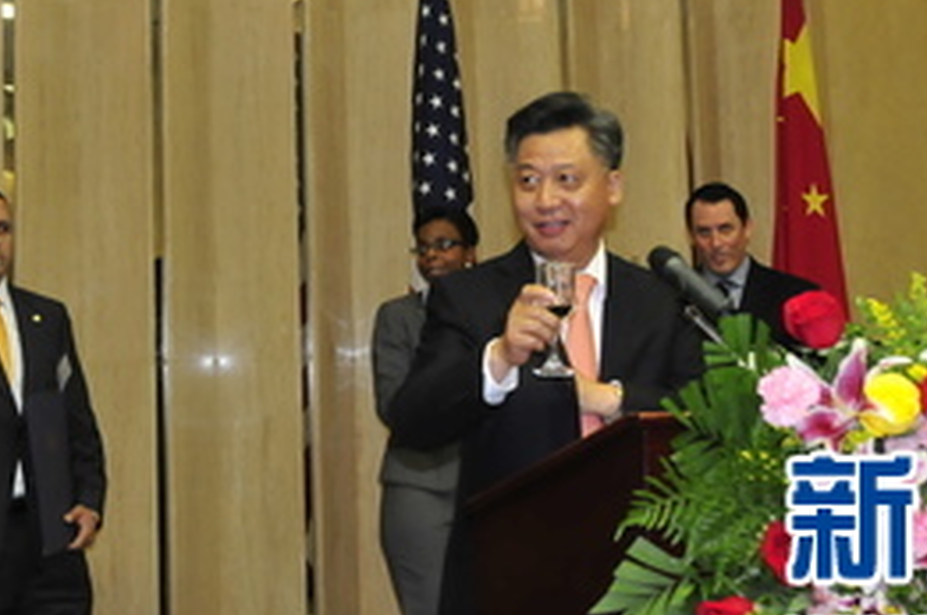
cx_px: 277
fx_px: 1953
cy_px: 34
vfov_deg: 17.5
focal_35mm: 76
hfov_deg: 26.5
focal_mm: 22
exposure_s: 1/60
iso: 800
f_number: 5
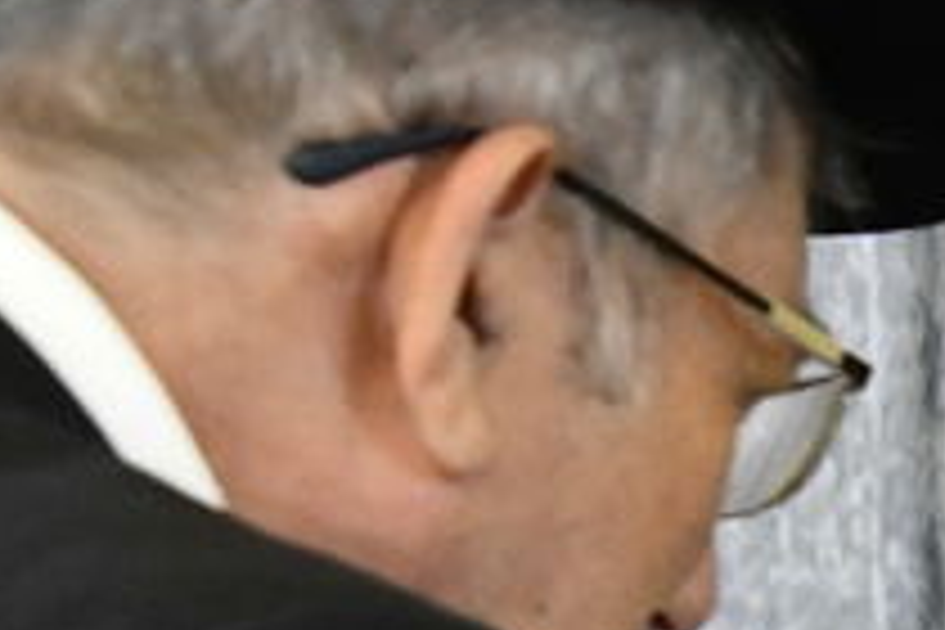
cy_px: 1352
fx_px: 7691
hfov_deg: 6.5
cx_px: 2768
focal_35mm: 293
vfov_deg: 4.6
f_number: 5.6
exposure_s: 1/125
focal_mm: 44
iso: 3200
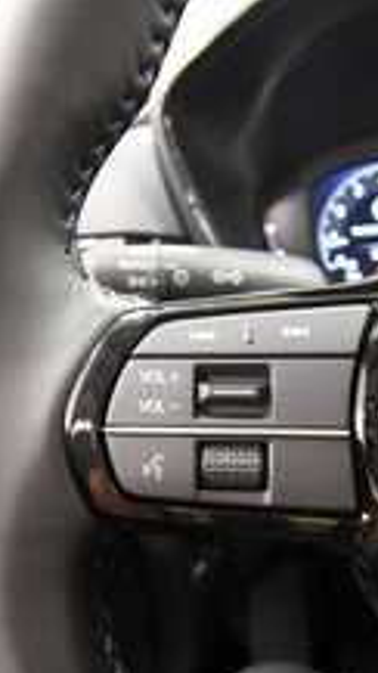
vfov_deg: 65.3
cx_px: 214
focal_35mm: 29
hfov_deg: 40.1
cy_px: 411
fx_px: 517
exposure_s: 1/60
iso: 4000
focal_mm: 10
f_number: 4.5
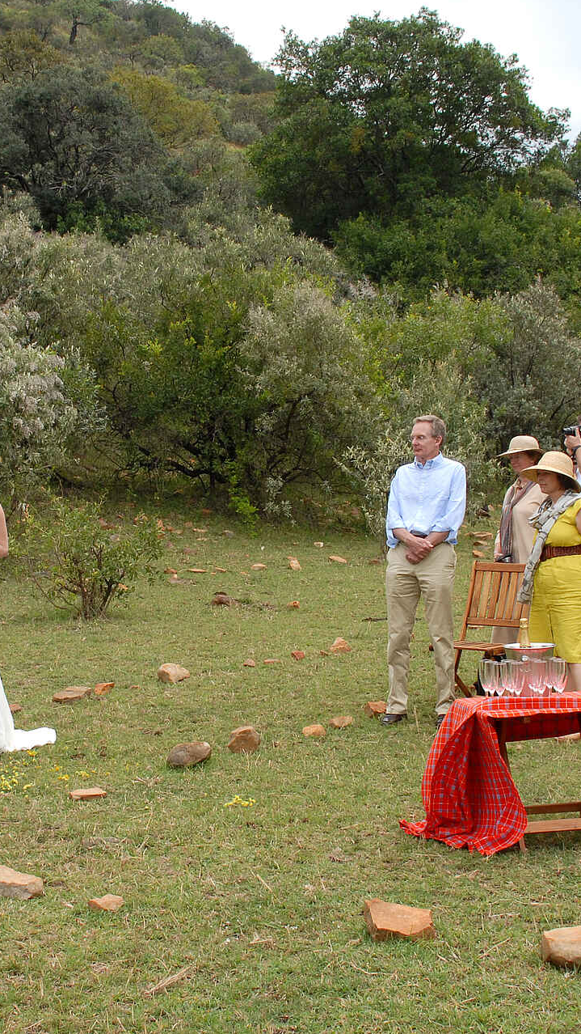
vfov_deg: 39.9
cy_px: 516
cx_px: 164
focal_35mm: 52
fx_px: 1424
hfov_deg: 22.9
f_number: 13
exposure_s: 1/125
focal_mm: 22
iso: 200
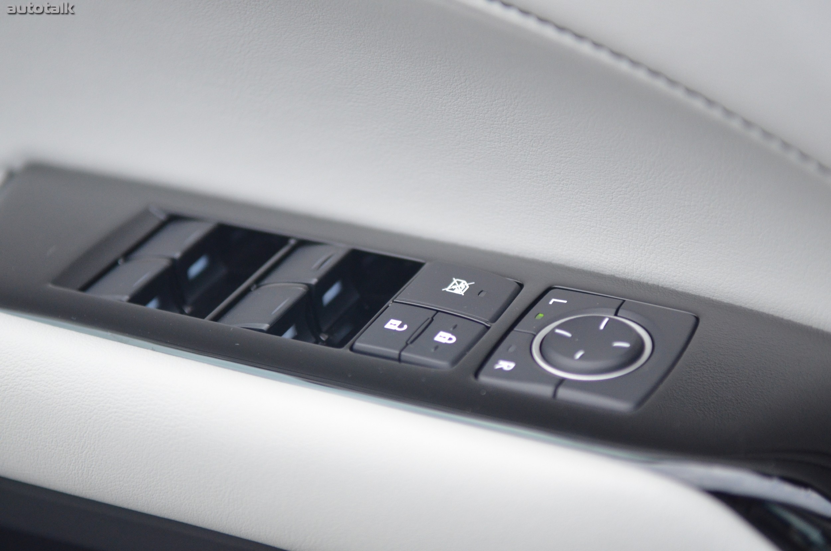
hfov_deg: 24.7
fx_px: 1900
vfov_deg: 16.5
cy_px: 276
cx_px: 416
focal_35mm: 82
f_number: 2.8
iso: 1600
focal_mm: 55
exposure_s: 1/250
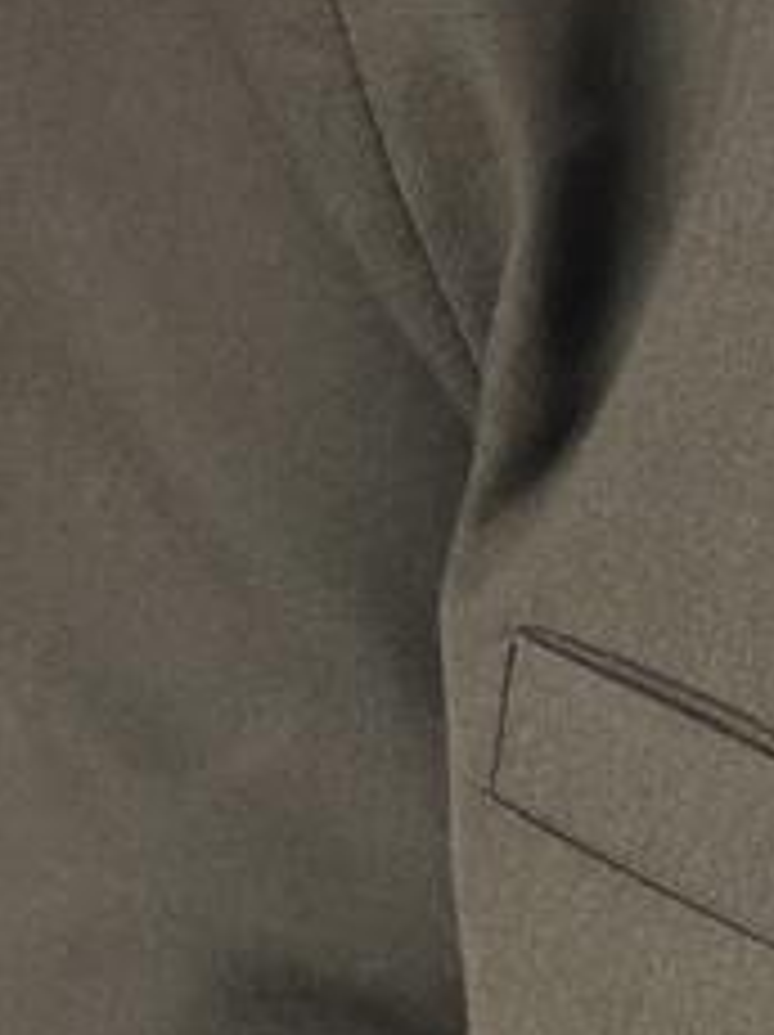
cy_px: 2318
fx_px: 9976
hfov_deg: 4.4
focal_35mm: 334
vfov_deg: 5.8
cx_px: 968
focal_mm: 6.86
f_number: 1.78
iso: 64
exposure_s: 1/100
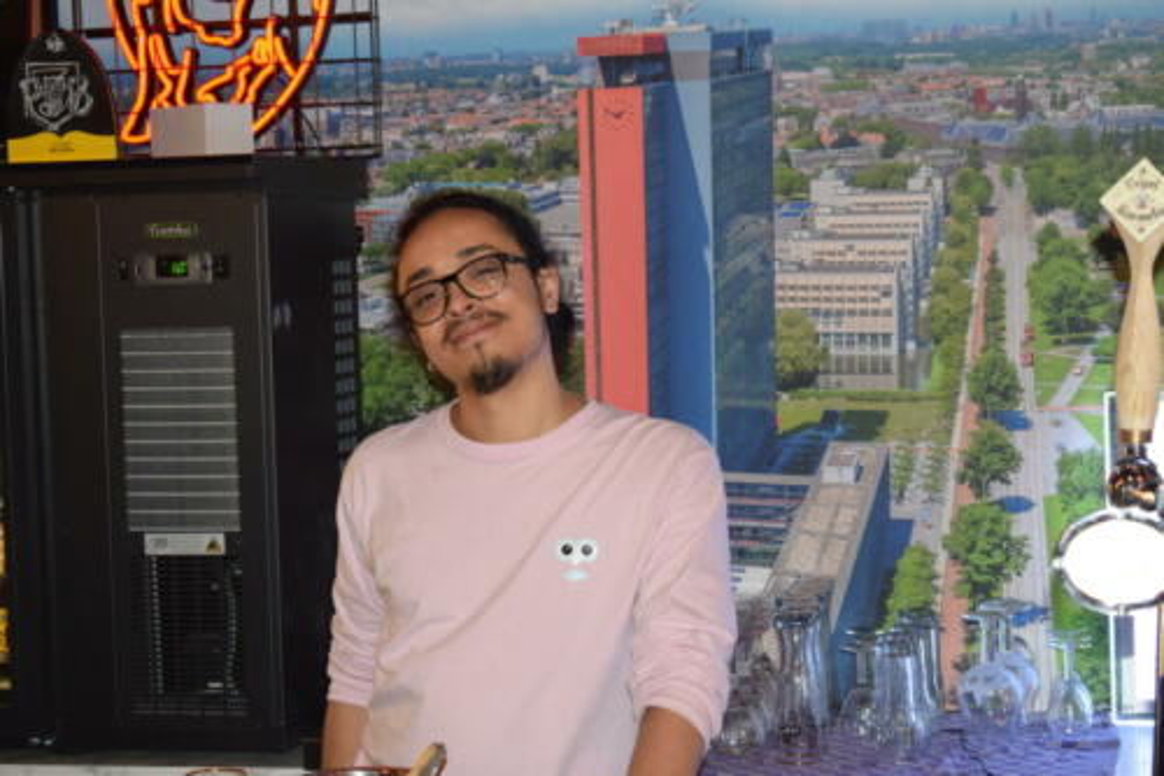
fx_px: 2521
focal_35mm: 78
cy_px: 388
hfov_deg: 26.0
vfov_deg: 17.5
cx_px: 582
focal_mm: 52
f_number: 5.6
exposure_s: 1/60
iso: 2000
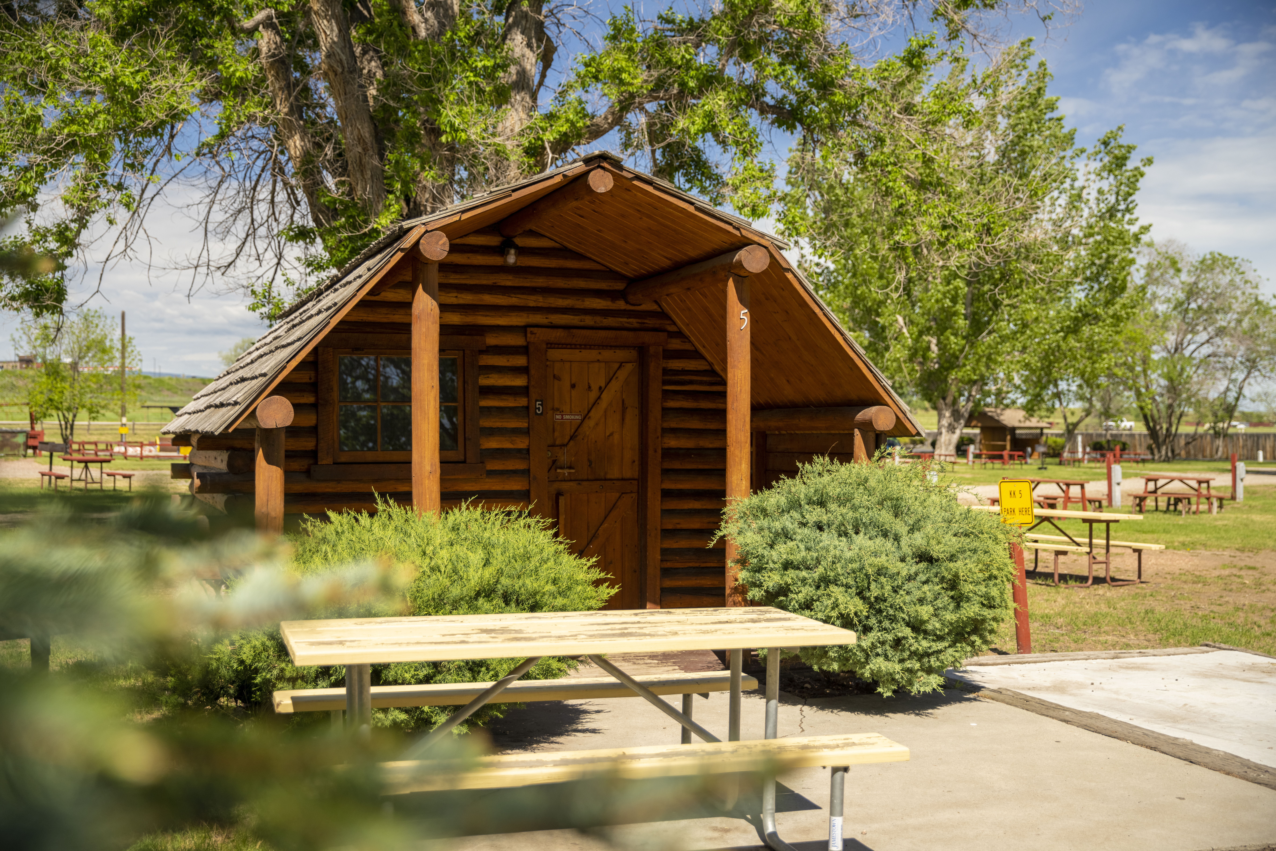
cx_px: 638
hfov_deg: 46.4
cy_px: 426
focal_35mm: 42
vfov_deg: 31.9
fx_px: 1489
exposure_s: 1/1250
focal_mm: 42
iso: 500
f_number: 2.8
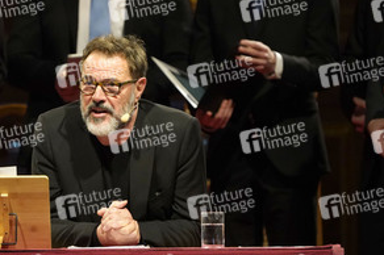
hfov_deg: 2.2
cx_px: 107
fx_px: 9877
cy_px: 105
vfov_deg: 1.5
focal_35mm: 927
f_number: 6.3
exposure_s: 1/125
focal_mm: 600
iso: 5000
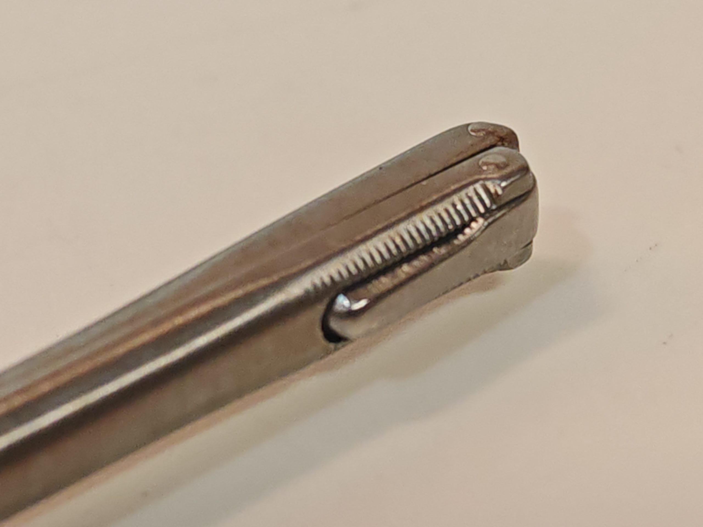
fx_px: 2437
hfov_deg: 16.4
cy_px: 264
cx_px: 352
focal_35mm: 120
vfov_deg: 12.3
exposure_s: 1/100
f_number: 2
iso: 320
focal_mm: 6.83
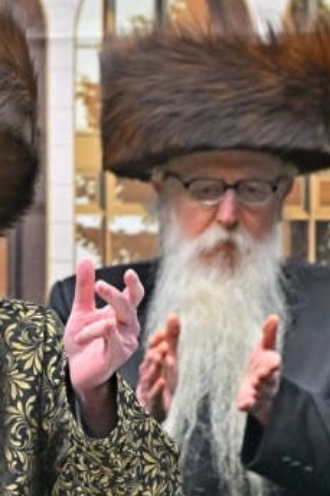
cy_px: 329
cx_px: -29
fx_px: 7377
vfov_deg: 3.8
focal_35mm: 536
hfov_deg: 2.6
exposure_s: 1/320
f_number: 4
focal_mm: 120
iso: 500
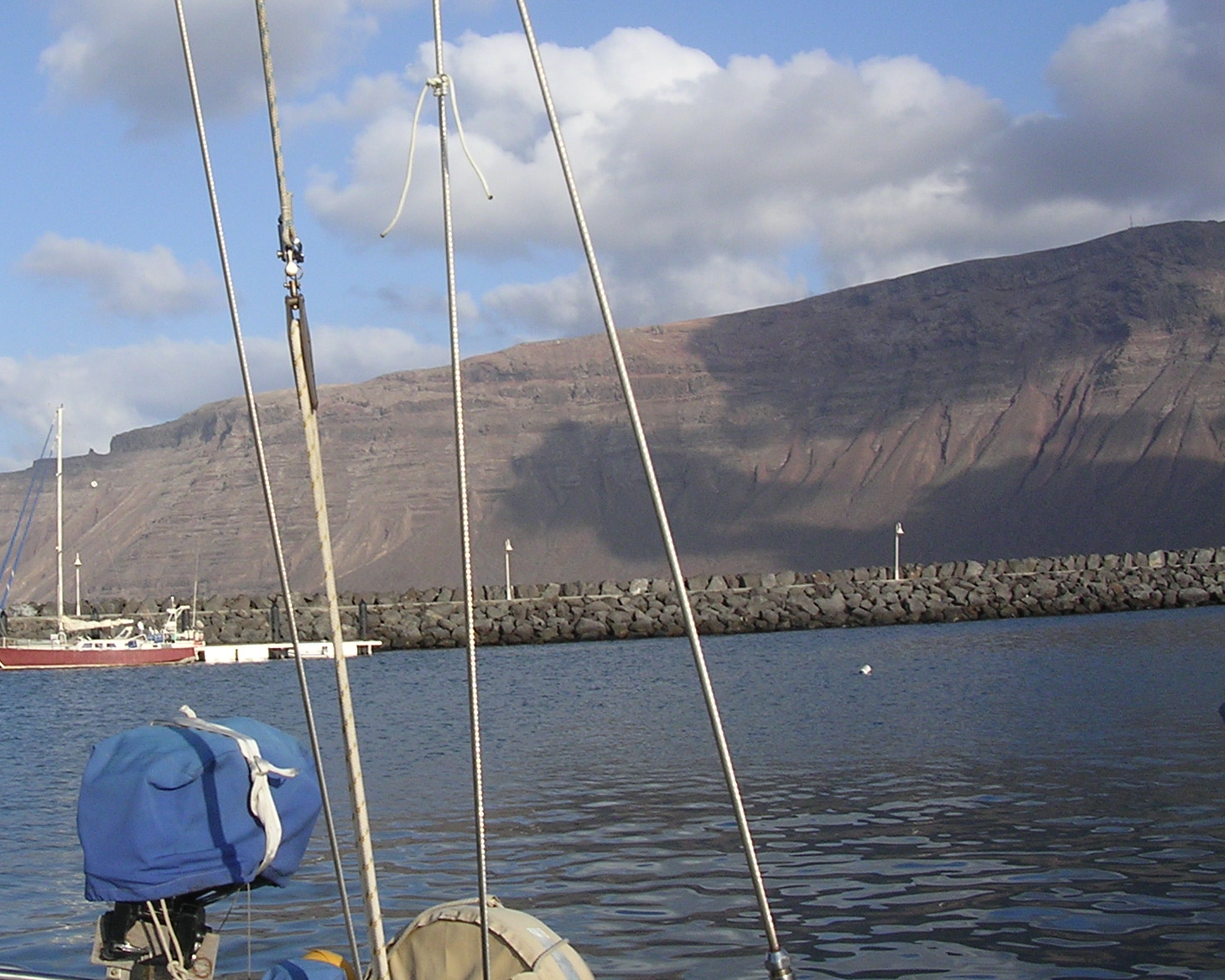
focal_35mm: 52
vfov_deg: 29.1
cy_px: 386
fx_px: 1885
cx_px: 407
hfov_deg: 35.6
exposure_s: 1/337
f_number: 5.6
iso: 100
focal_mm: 5.8
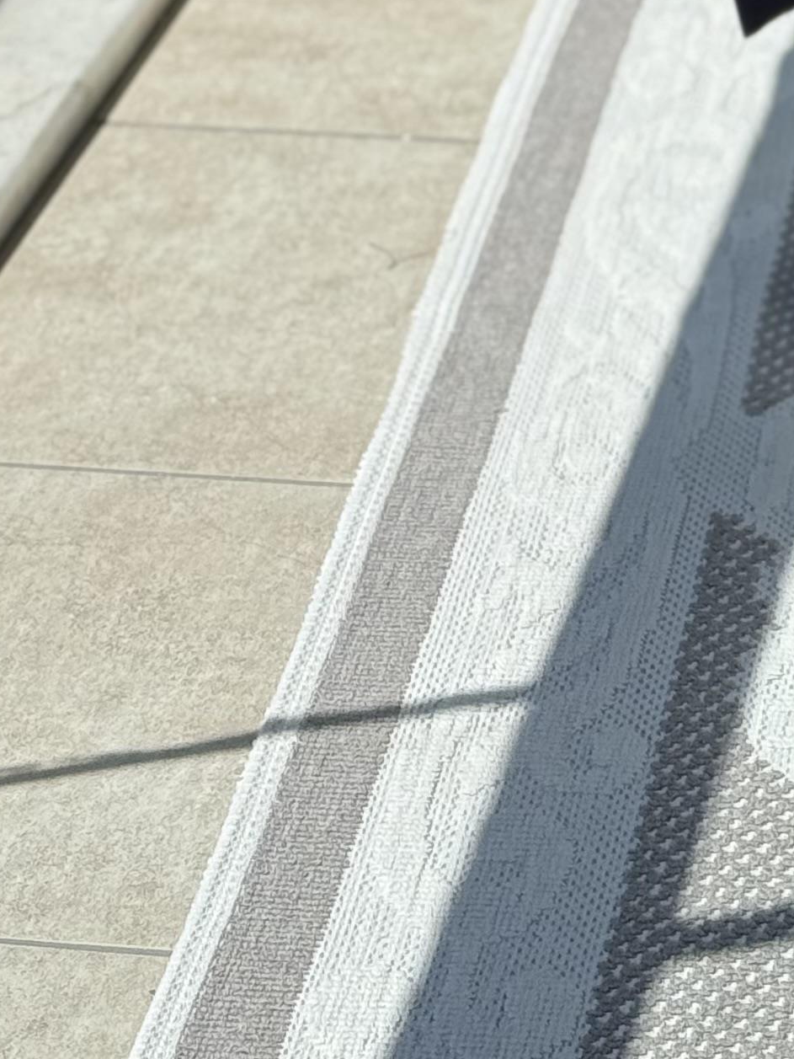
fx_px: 4709
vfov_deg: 12.2
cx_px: 957
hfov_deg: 9.5
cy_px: -559
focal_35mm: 154
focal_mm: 6.76
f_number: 1.78
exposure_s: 1/1285
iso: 64
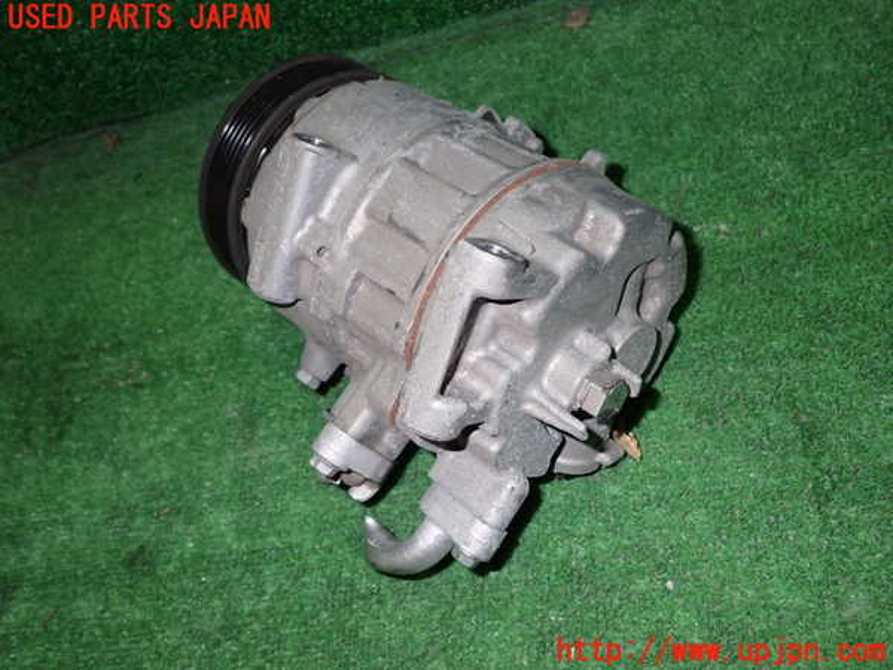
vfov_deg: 44.2
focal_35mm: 32
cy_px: 335
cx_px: 446
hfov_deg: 56.8
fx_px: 826
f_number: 7.1
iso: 500
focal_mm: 5.79
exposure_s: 1/30
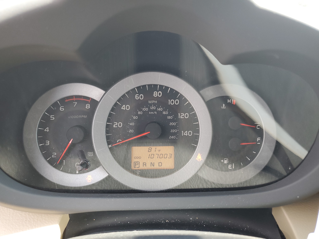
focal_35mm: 26
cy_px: 120
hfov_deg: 67.3
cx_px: 160
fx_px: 240
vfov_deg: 53.1
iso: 59
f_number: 1.5
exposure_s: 1/120
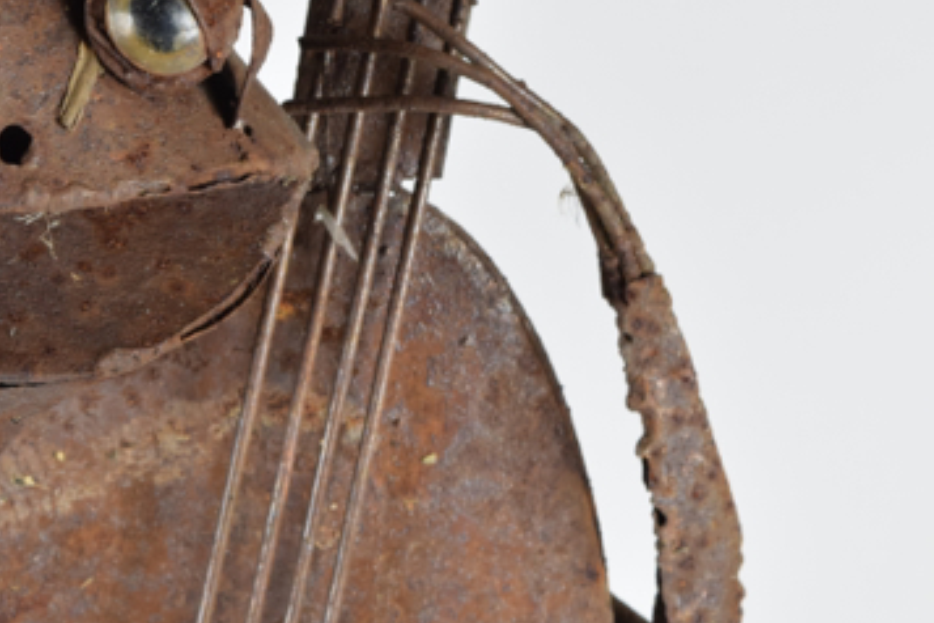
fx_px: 3837
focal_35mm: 148
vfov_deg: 9.3
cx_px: 107
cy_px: 119
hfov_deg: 13.8
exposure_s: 1/125
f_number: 8
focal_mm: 55
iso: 800
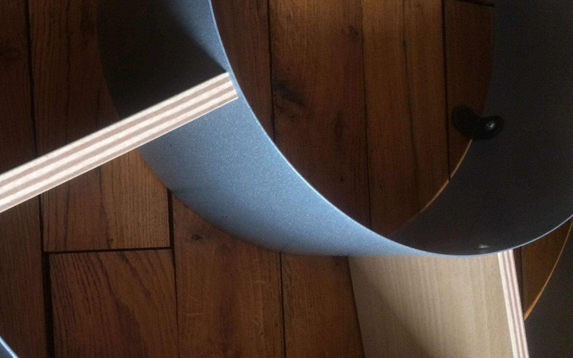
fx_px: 687
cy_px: 239
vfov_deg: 29.0
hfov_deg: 44.9
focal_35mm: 44
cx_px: 215
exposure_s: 1/33
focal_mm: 4.15
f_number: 2.2
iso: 320
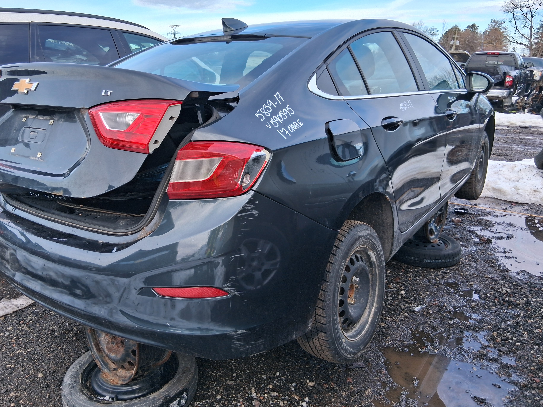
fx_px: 455
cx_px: 246
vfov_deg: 48.2
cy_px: 186
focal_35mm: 29
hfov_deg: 61.5
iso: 25
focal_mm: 3.98
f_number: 1.8
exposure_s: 1/133
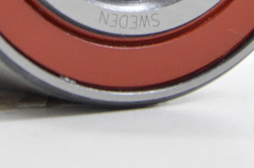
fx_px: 3072
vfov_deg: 3.1
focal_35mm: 436
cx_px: 93
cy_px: -134
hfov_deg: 4.7
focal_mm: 75
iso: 3200
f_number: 7.1
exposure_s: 1/100
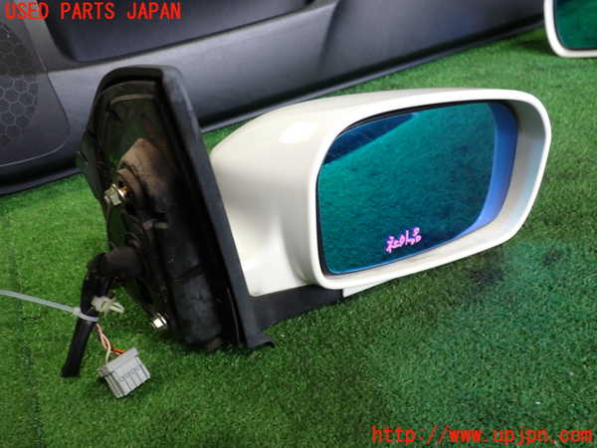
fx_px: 517
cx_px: 298
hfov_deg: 60.0
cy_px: 224
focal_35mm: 30
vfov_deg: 46.8
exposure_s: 1/30
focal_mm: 5.4
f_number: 2.3
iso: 200
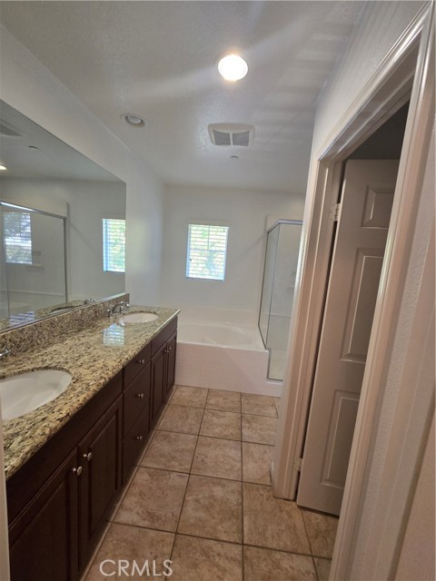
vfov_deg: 106.2
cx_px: 218
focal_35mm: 13
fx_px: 218
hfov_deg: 89.9
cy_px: 290
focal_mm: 2.2
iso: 160
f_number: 2.2
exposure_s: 1/60
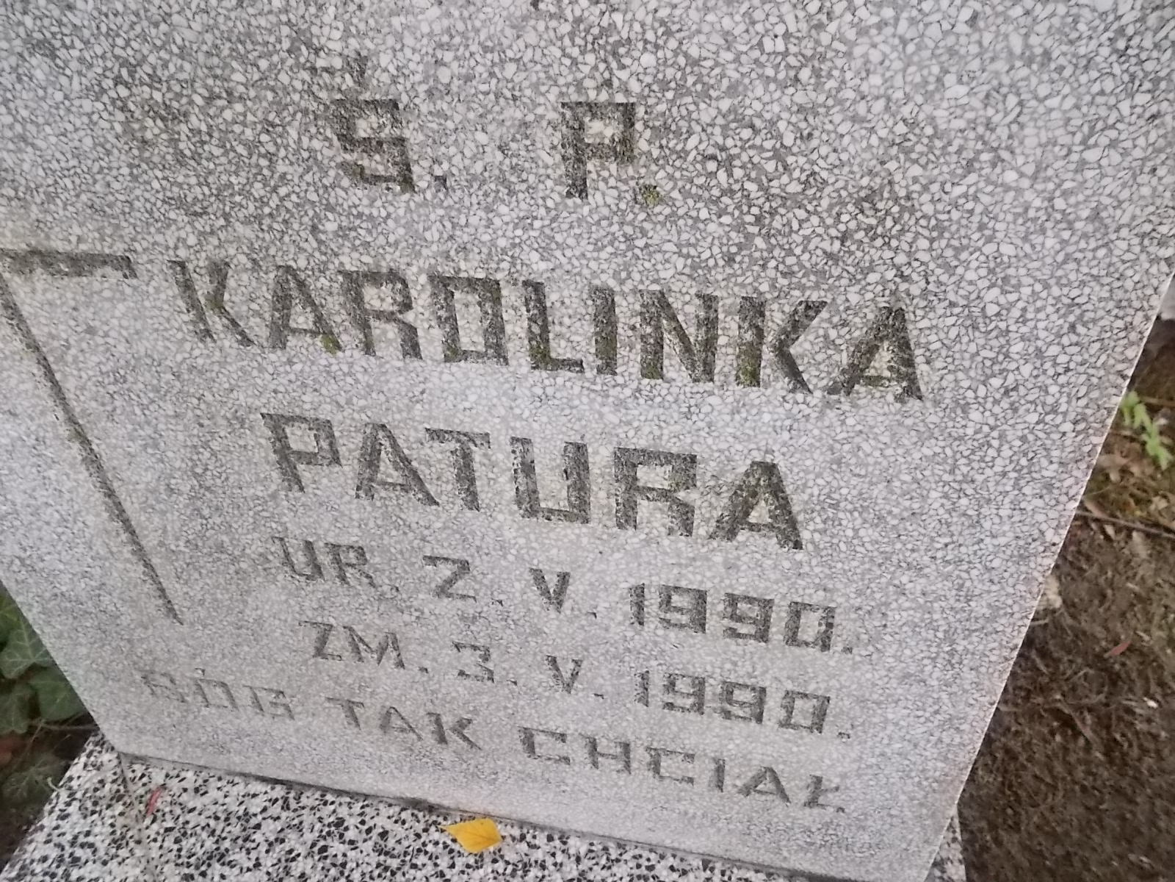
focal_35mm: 26
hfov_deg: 67.3
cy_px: 441
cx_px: 588
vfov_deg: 53.1
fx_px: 883
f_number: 3.2
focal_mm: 4.6
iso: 400
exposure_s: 1/250
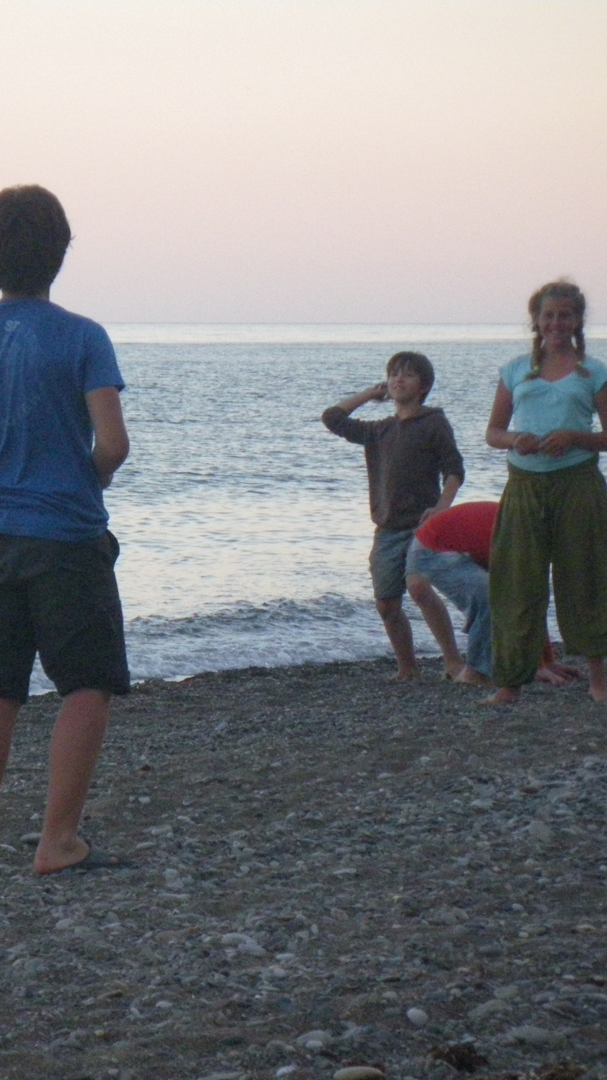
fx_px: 4808
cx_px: 39
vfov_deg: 12.8
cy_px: 543
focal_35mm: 168
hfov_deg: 7.2
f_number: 5.2
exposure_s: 1/160
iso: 500
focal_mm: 20.6
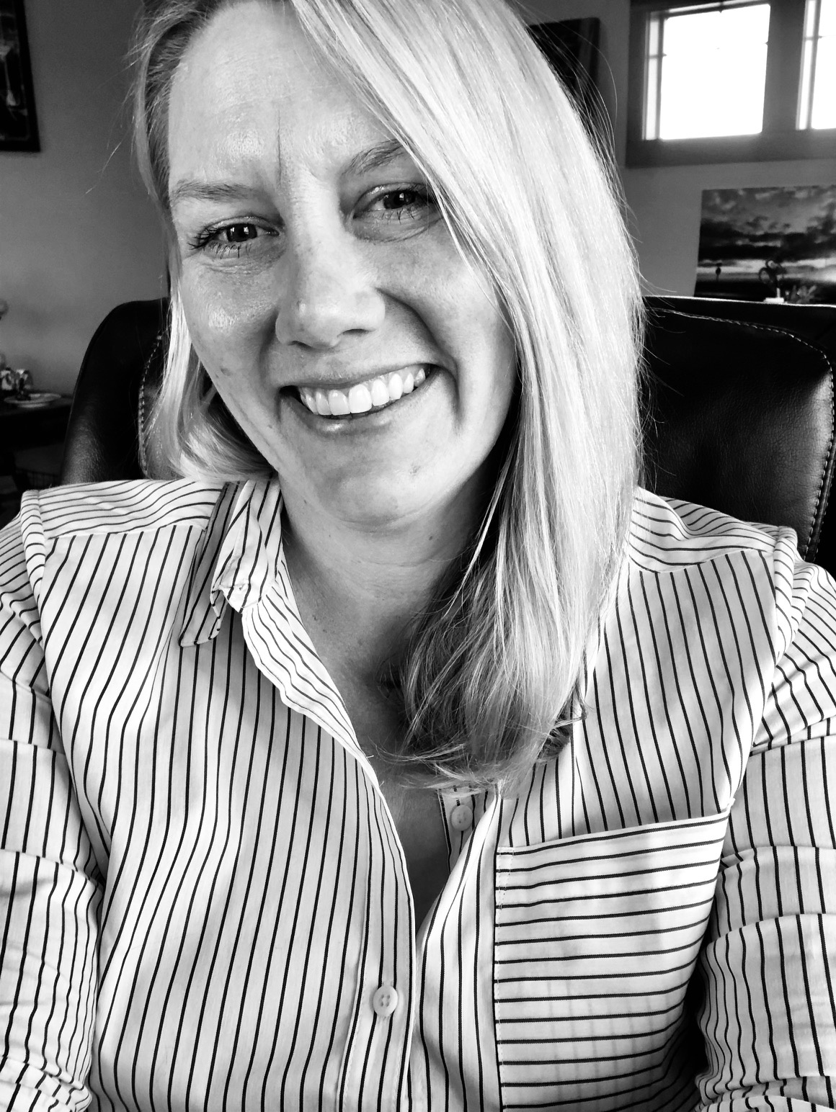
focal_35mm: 32
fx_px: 1029
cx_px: 418
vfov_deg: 56.8
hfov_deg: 44.2
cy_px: 556
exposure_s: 1/120
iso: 80
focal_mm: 2.87
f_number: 2.2
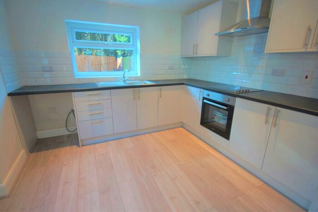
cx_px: 159
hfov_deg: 95.0
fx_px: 146
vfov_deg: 72.1
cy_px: 106
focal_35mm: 16
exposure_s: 1/60
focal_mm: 11
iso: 320
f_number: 4
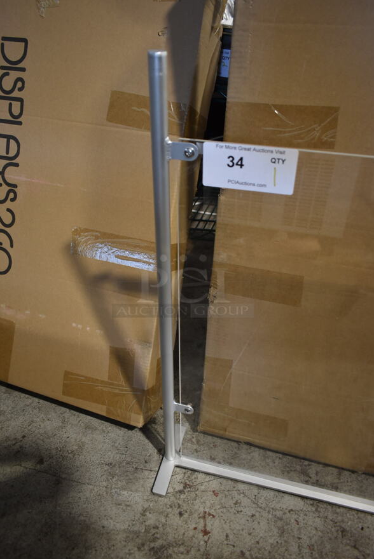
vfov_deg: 65.4
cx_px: 183
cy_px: 284
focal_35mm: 28
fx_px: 436
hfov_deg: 46.5
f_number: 3.5
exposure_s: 1/30
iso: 640
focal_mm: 18
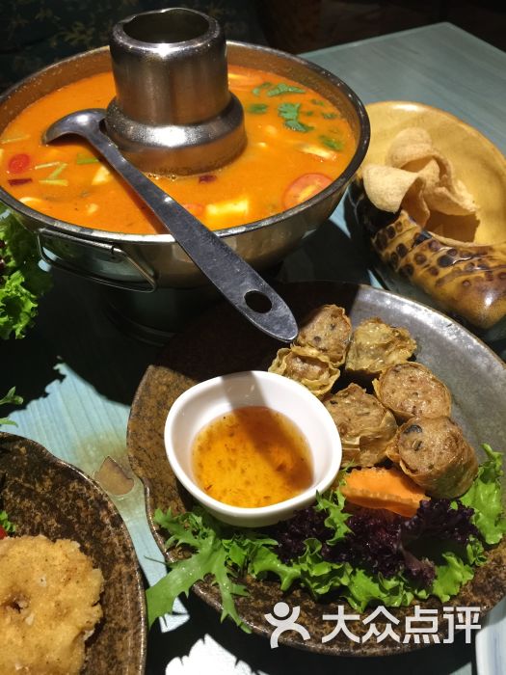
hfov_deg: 48.2
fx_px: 565
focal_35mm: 29
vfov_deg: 61.7
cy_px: 338
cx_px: 253
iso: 125
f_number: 2.2
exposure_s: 1/17
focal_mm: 4.15
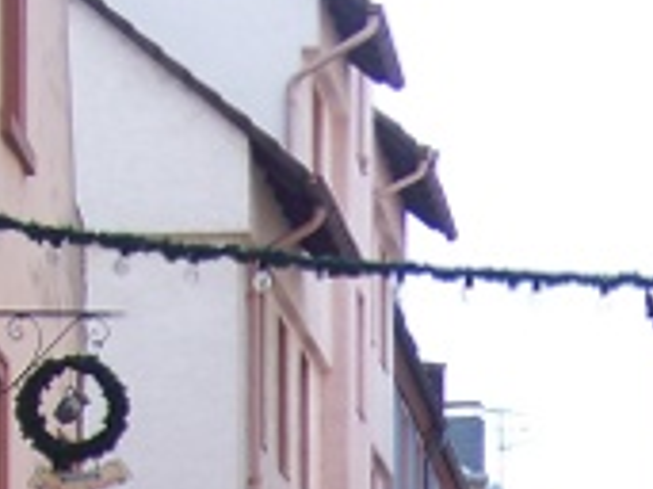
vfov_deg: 7.1
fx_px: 3789
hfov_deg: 9.7
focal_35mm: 201
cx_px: 821
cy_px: 963
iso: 64
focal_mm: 6.75
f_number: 2.8
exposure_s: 1/400
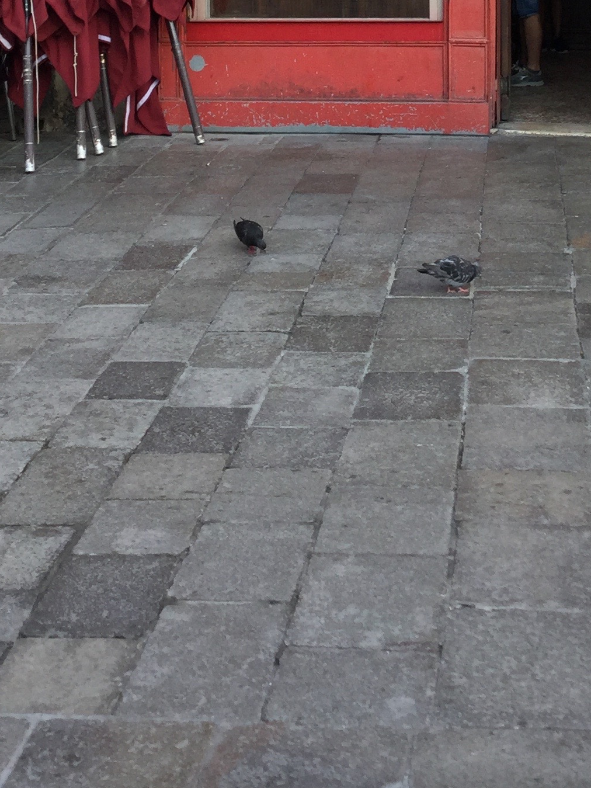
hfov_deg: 19.6
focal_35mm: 75
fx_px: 1707
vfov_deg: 24.4
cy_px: -60
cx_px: 365
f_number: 2.4
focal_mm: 3.3
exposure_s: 1/206
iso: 25
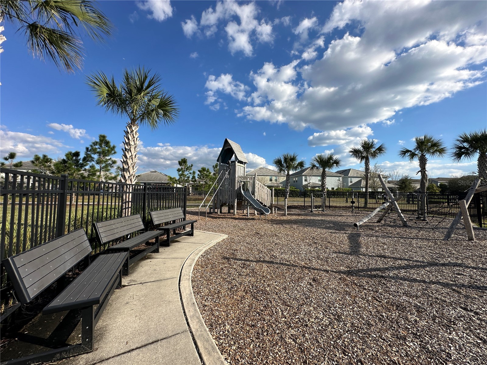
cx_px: 244
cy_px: 182
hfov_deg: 102.1
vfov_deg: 85.7
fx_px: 197
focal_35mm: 14
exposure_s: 1/1825
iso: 50
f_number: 2.2
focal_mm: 2.22
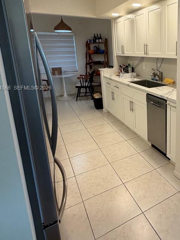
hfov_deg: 49.2
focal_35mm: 26
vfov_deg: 66.2
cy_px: 88
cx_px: 150
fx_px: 180
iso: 125
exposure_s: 1/120
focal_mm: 2.22
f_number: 2.2
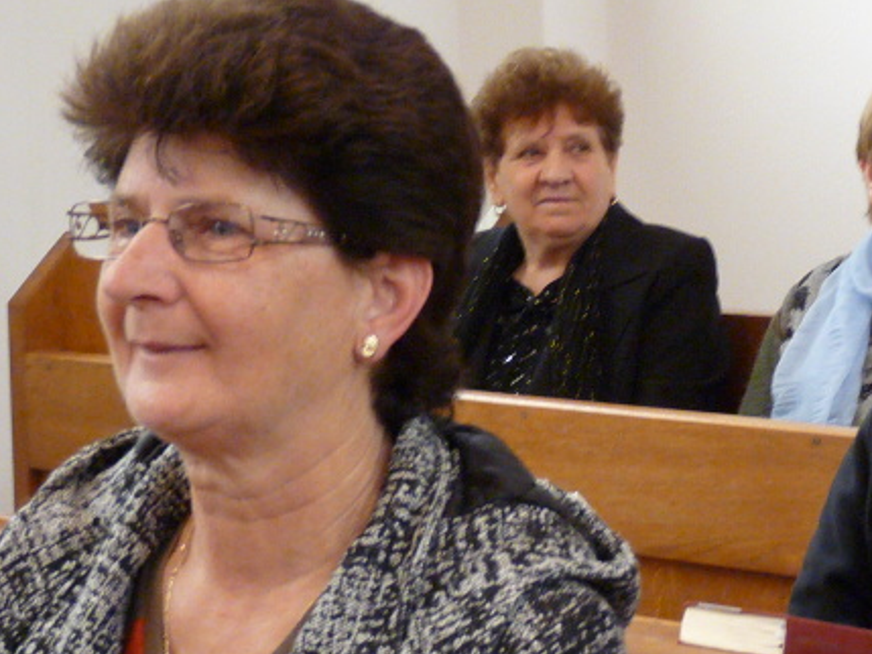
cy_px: 335
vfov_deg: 14.4
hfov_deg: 19.0
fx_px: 2595
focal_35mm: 103
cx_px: 644
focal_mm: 6.9
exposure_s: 1/20
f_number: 3
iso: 400
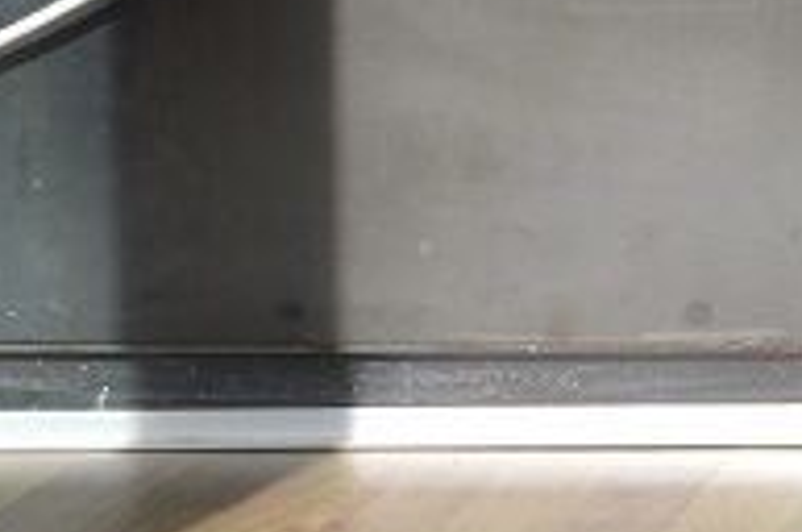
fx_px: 5044
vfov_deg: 5.9
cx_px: 2132
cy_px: -370
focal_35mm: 227
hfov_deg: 8.1
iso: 100
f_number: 14
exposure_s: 1/80
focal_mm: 27
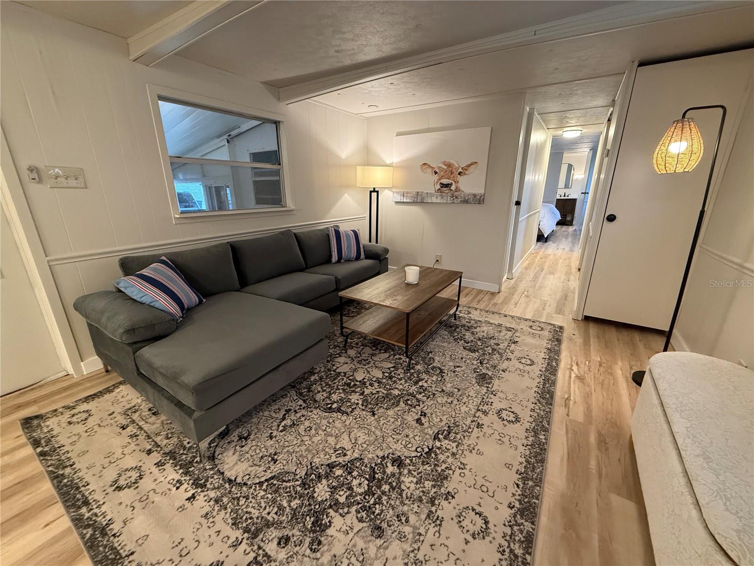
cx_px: 377
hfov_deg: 102.1
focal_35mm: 14
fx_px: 305
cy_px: 283
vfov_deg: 85.7
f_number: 2.2
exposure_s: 1/60
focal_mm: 2.22
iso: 640
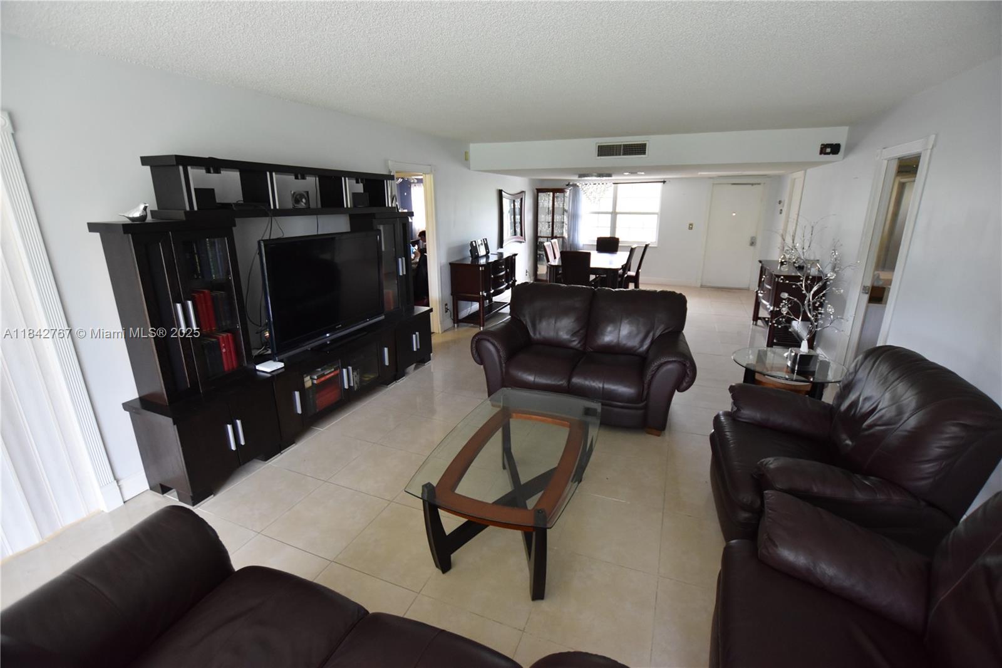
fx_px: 417
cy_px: 334
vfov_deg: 77.3
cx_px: 501
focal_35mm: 15
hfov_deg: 100.4
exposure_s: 1/60
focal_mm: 10
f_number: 3.5
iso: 1400
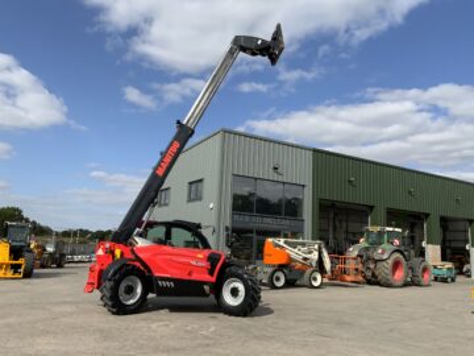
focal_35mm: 29
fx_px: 397
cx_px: 237
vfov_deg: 48.2
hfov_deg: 61.7
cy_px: 178
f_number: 1.8
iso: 16
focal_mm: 3
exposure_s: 1/2538
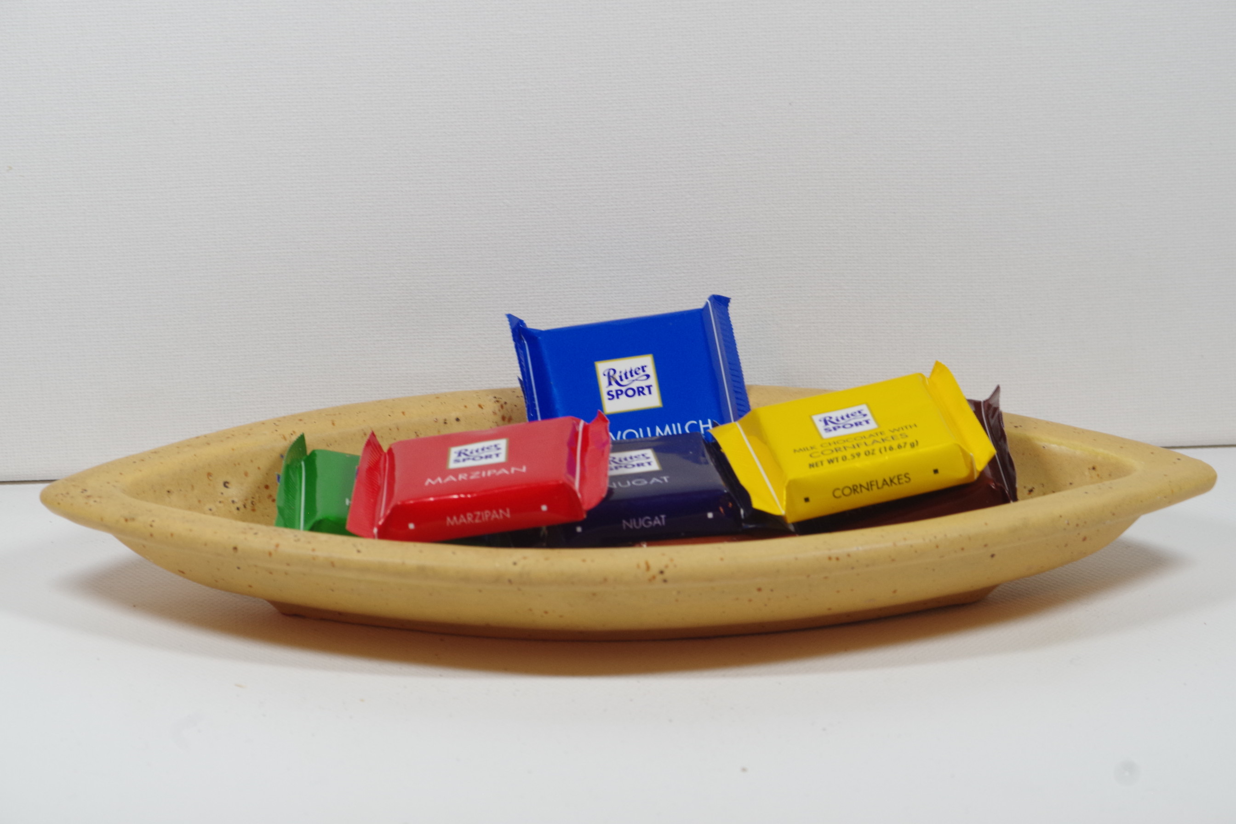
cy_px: 412
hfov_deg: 15.5
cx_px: 618
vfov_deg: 10.4
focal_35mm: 132
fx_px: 4532
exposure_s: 1/8
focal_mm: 87.5
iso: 400
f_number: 11
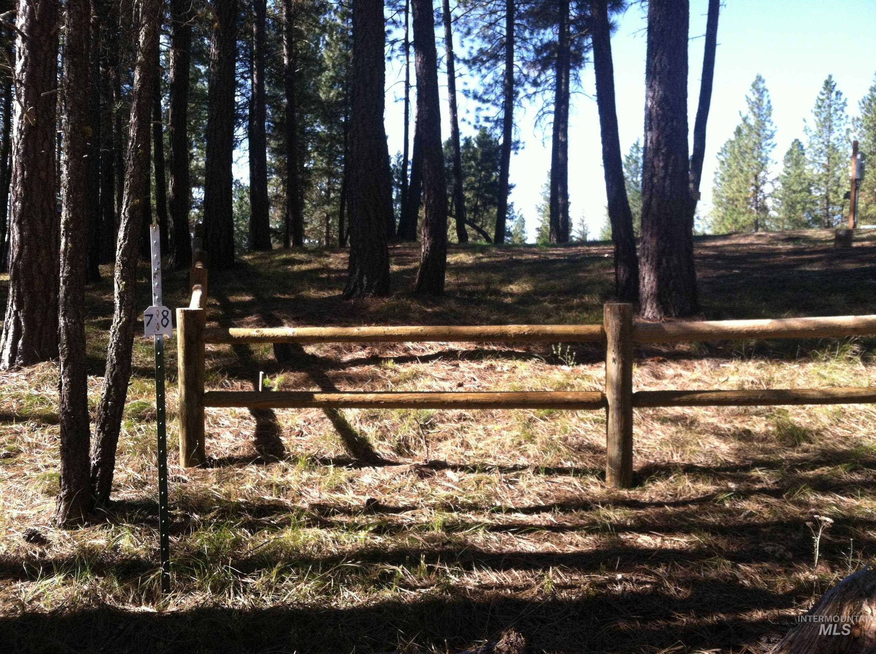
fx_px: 884
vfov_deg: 40.6
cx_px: 438
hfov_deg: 52.7
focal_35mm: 35
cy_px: 327
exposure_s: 1/221
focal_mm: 3.85
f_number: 2.8
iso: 80
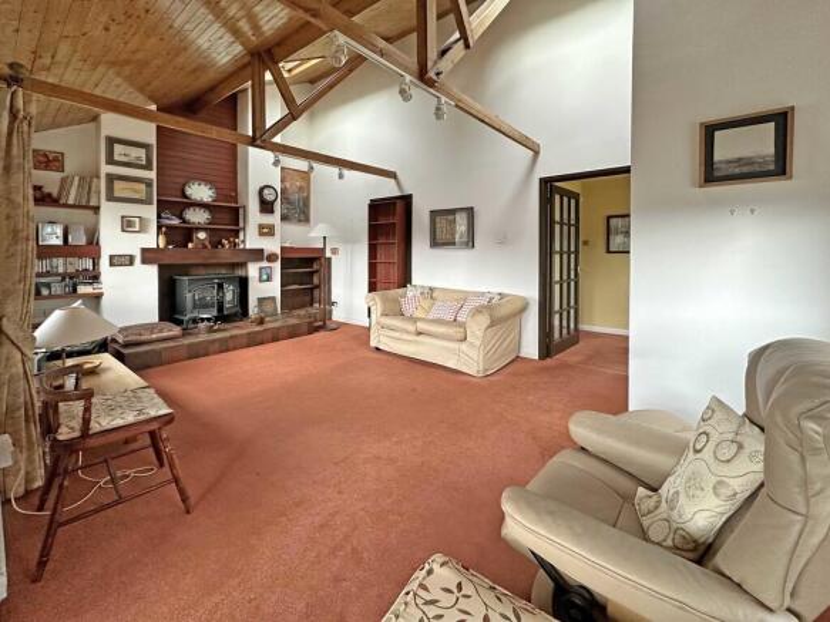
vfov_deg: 85.7
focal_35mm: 14
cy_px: 311
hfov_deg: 102.1
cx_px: 415
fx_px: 336
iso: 200
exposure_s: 1/100
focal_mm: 2.22
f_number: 2.2
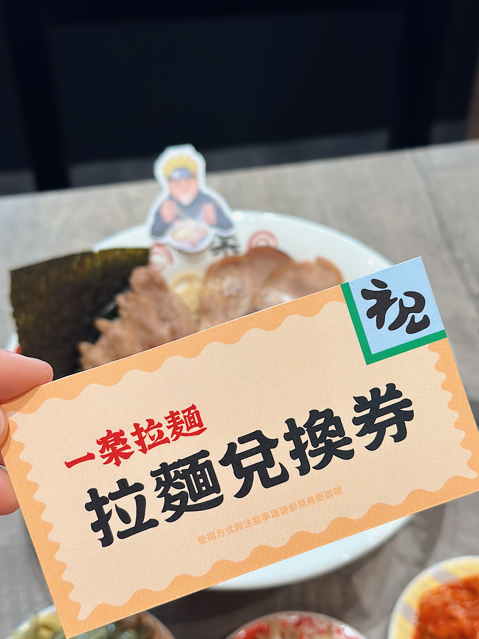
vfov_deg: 37.5
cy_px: 337
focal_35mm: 51
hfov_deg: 28.6
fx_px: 941
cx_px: 252
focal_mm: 6.86
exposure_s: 1/139
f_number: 1.78
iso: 64
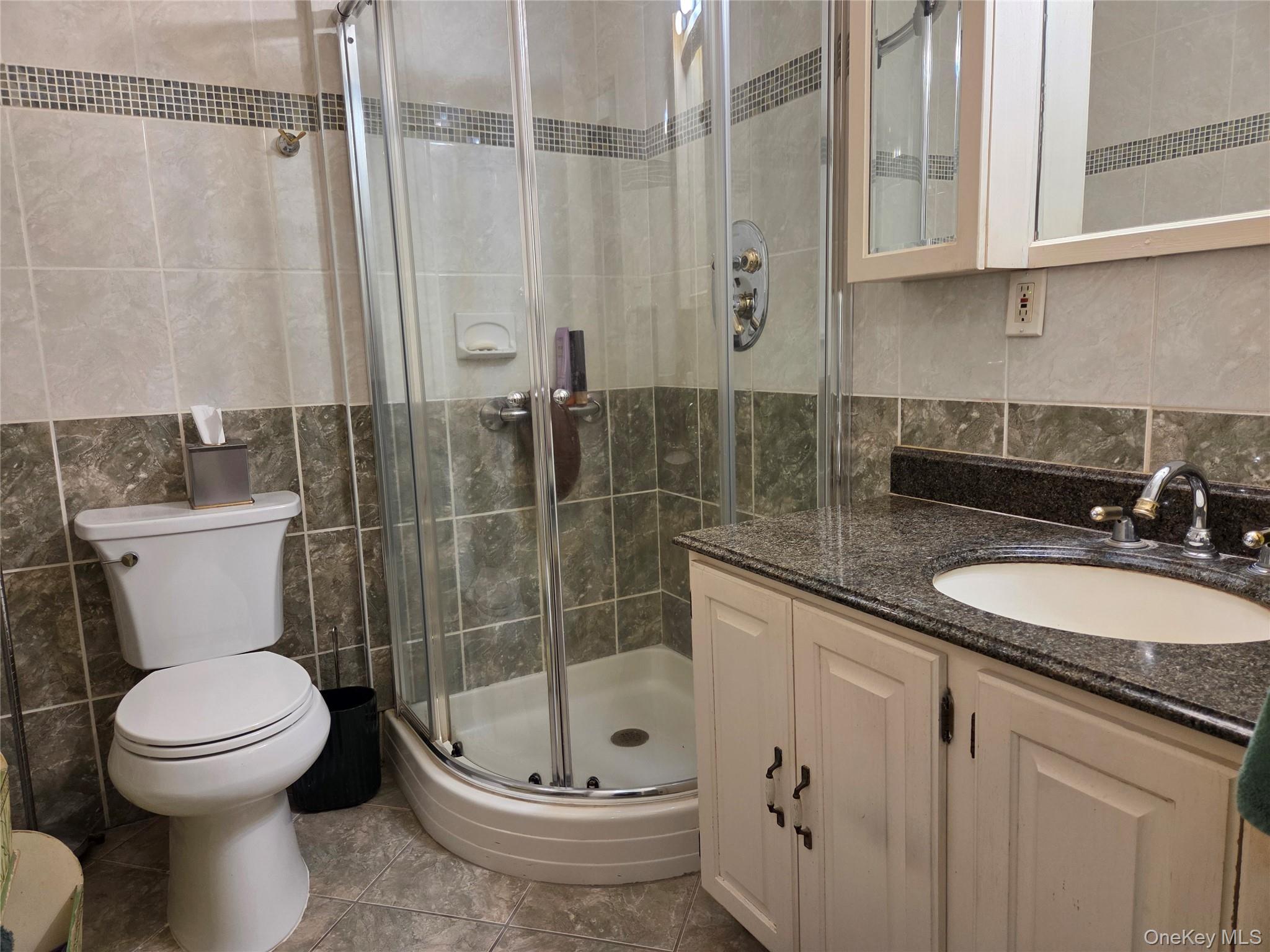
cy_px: 476
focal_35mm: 23
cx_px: 635
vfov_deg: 58.9
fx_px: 844
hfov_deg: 73.9
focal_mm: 5.4
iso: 250
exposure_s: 1/120
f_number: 1.8
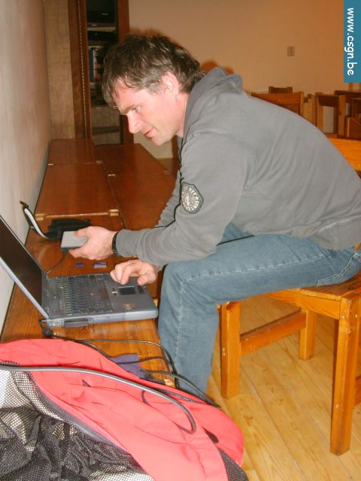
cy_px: 240
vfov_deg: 43.9
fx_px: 598
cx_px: 180
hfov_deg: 33.6
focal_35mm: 43
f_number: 3
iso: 184
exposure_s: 1/45
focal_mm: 7.2
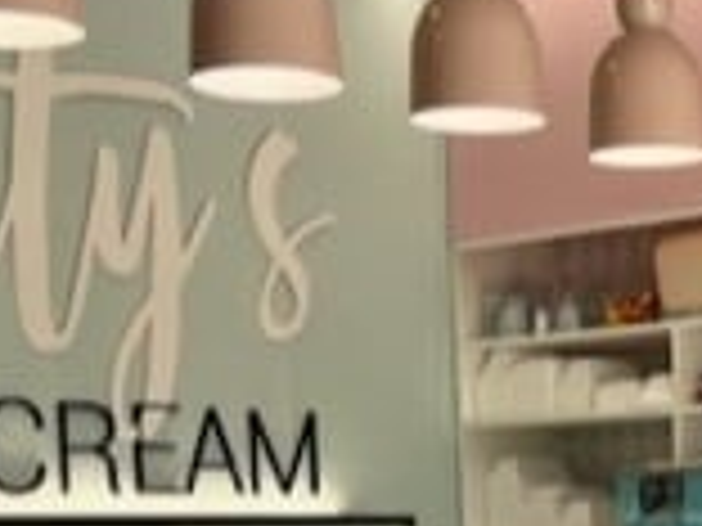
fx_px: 2170
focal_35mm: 107
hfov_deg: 17.6
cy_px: 652
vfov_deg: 13.4
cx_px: 806
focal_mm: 5.7
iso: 40
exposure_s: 1/254
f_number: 1.5
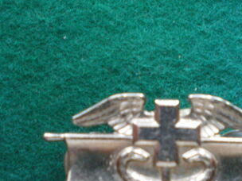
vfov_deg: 24.1
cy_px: 137
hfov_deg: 31.9
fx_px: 419
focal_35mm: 60
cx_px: 166
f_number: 3.1
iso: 400
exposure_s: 1/20
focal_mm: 6.3
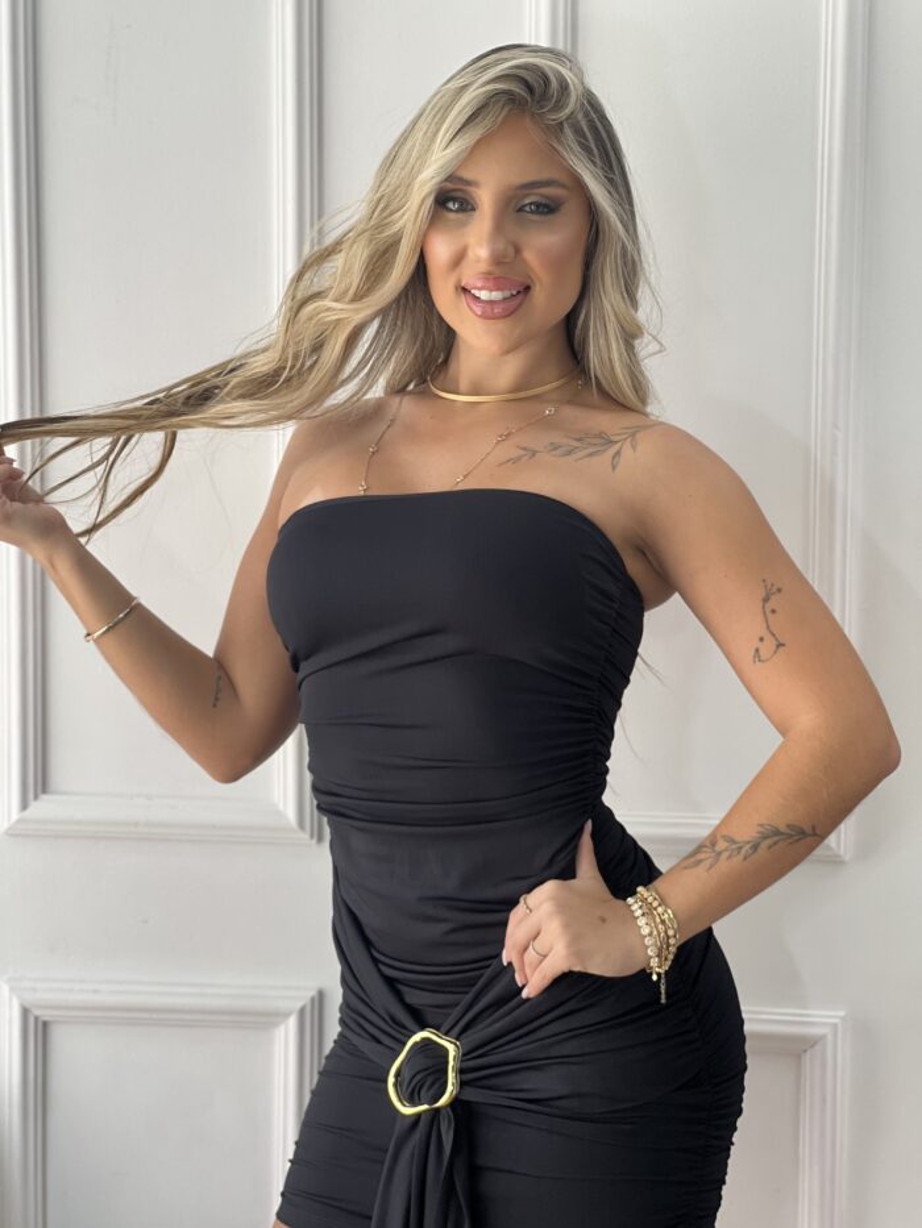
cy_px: 614
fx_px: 2734
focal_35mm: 77
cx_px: 461
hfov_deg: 19.1
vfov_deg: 25.3
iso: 80
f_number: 2.8
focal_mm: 9
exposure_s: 1/120
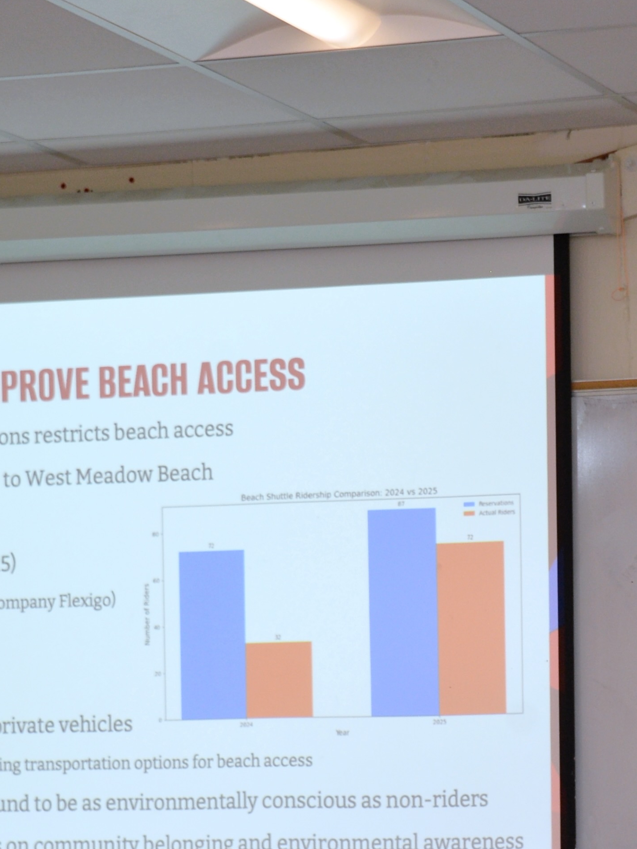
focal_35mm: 144
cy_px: 631
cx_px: 560
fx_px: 3532
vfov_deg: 13.7
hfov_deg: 10.3
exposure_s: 1/80
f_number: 4.5
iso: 1000
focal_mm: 58
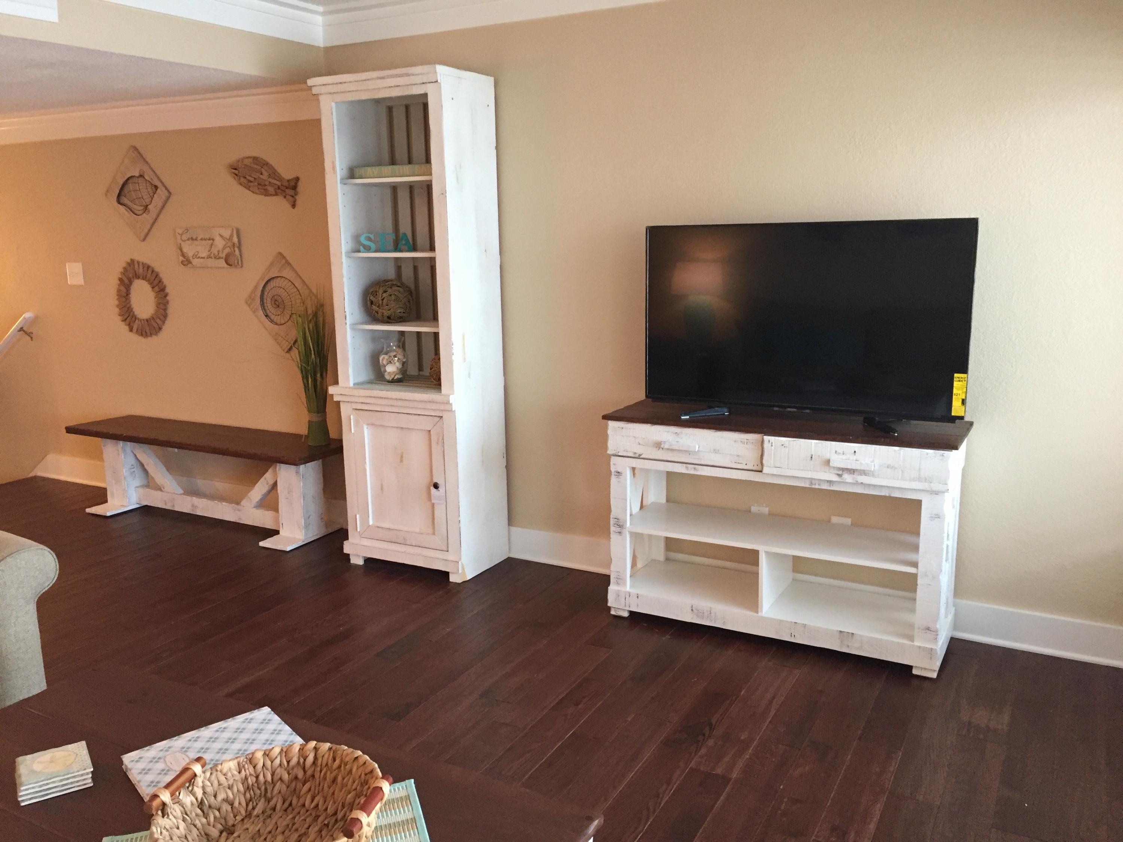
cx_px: 562
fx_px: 941
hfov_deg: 61.7
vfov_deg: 48.2
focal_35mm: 29
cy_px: 421
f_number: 2.2
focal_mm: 4.15
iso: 160
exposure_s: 1/30
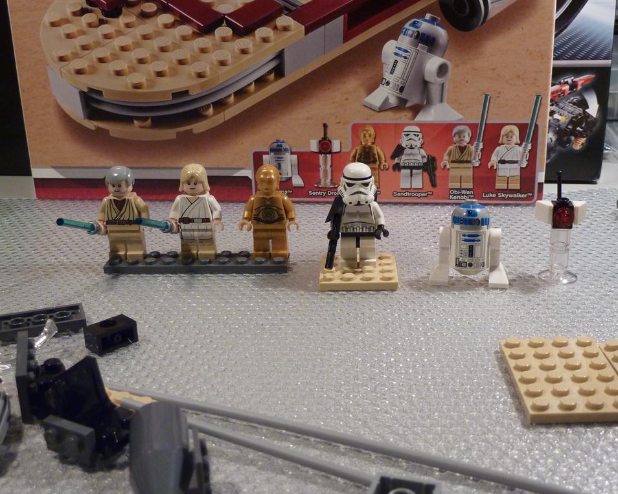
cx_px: 315
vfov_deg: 34.1
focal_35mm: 44
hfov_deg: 42.0
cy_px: 247
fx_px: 805
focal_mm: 6.9
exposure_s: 1/30
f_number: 3.7
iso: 320
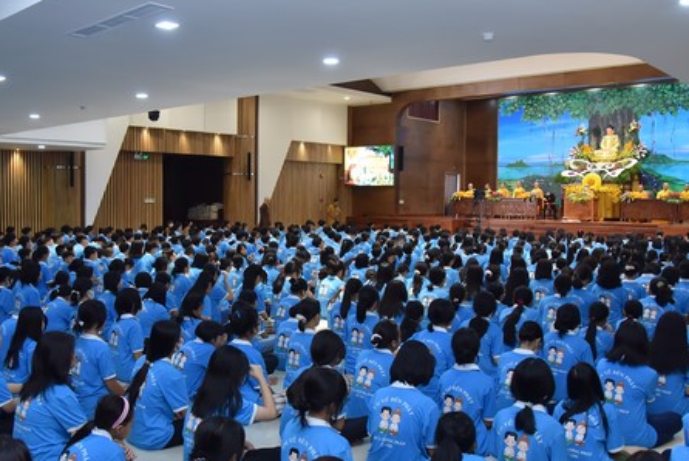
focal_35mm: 35
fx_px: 670
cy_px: 240
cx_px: 294
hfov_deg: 54.2
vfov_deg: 37.9
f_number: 5
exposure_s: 1/125
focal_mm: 24
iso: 1600
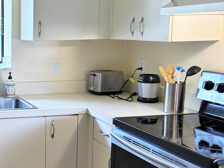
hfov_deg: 29.7
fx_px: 382
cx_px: -18
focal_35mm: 59
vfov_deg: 24.8
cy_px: 85
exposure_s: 1/60
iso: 64
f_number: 1.5
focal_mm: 5.7
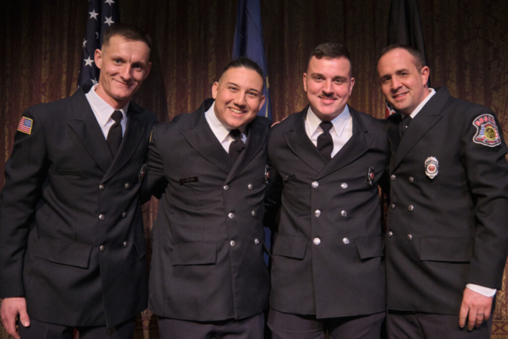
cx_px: 254
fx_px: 649
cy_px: 170
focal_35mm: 46
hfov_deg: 42.7
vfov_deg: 29.3
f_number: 2.8
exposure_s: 1/160
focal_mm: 30.9
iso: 2000
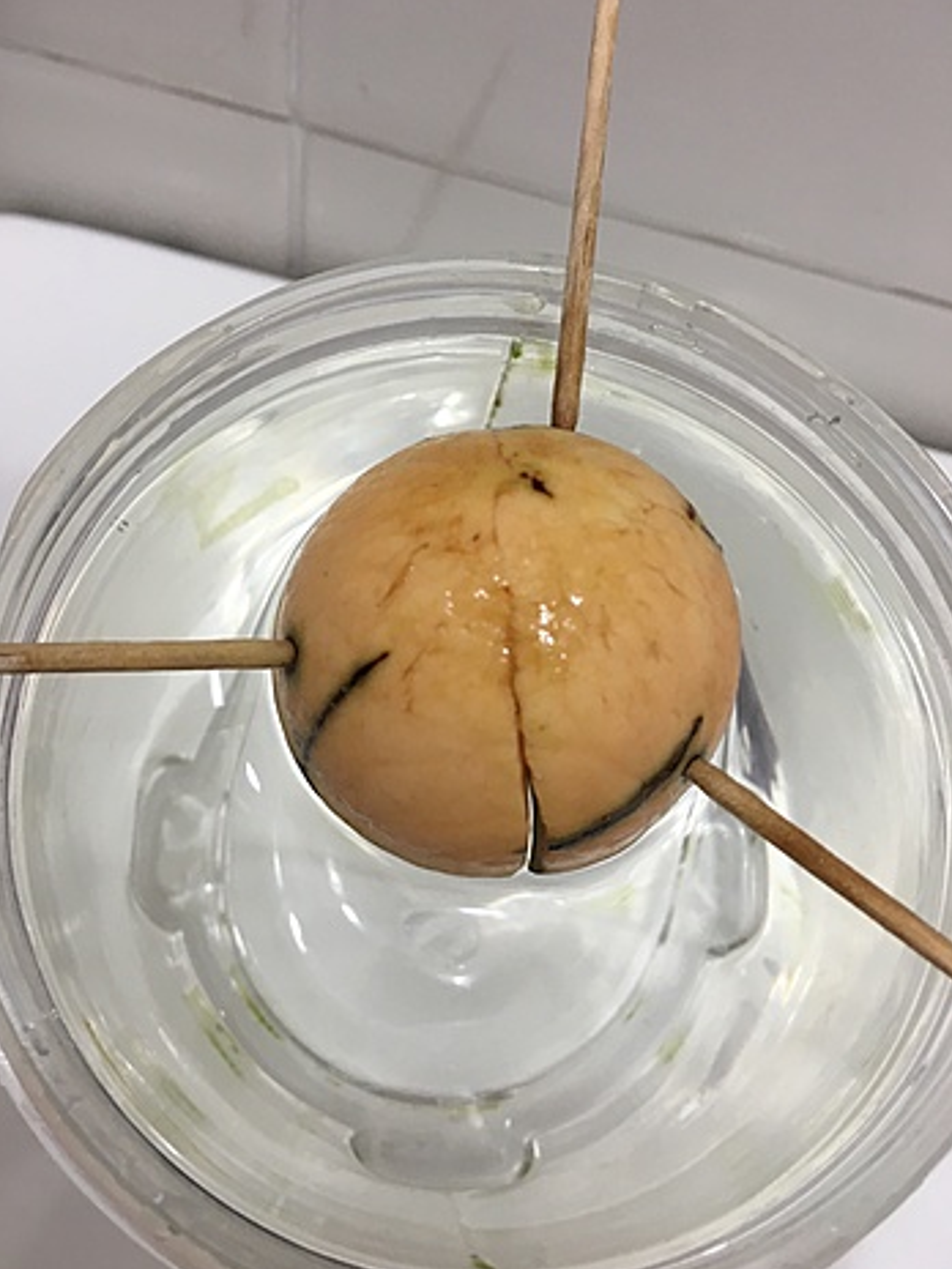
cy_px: 626
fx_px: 1100
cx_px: 471
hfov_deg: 46.8
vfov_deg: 60.0
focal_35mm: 30
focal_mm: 4.15
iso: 50
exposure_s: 1/30
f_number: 2.2
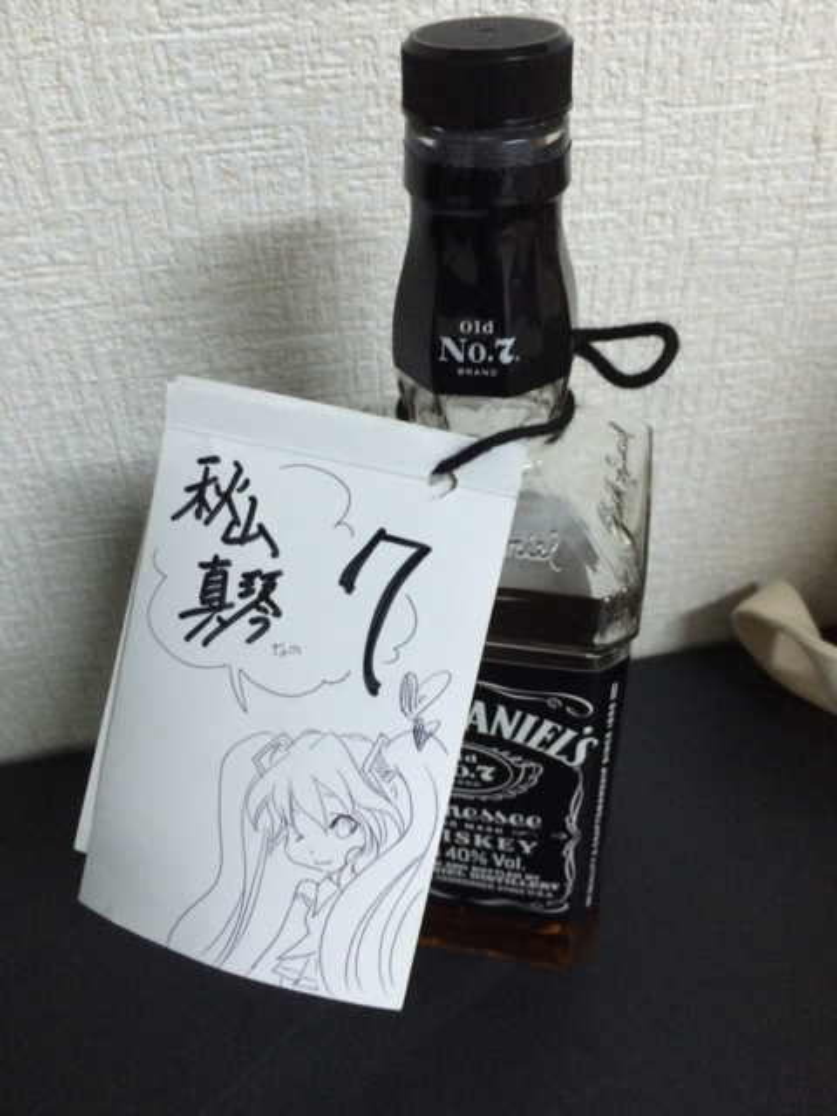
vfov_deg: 61.7
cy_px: 558
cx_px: 418
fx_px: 935
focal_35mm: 29
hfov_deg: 48.2
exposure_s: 1/24
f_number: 2.2
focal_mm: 4.15
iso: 320
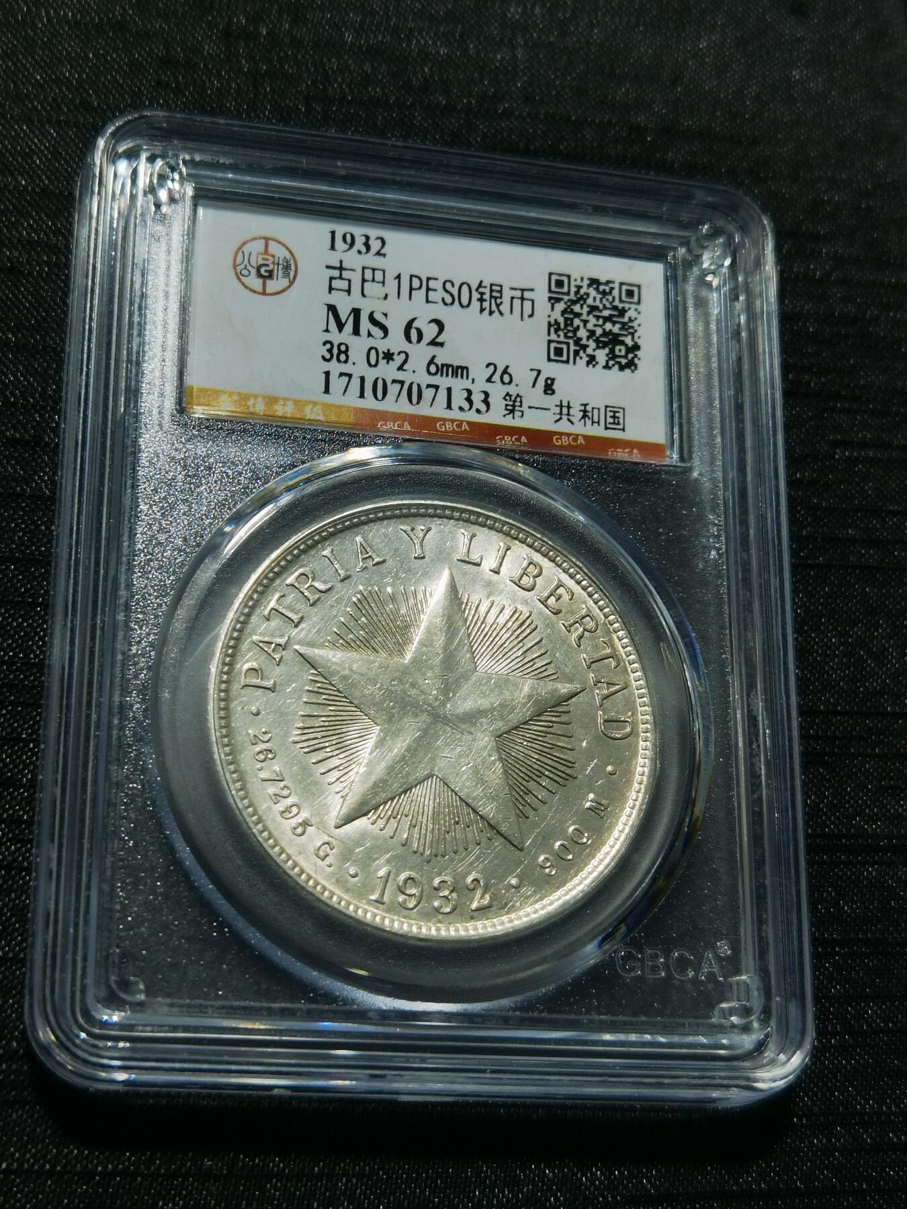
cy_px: 604
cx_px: 454
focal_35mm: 55
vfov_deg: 34.9
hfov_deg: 26.6
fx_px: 1921
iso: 50
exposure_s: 1/101
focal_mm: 6.67
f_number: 1.9
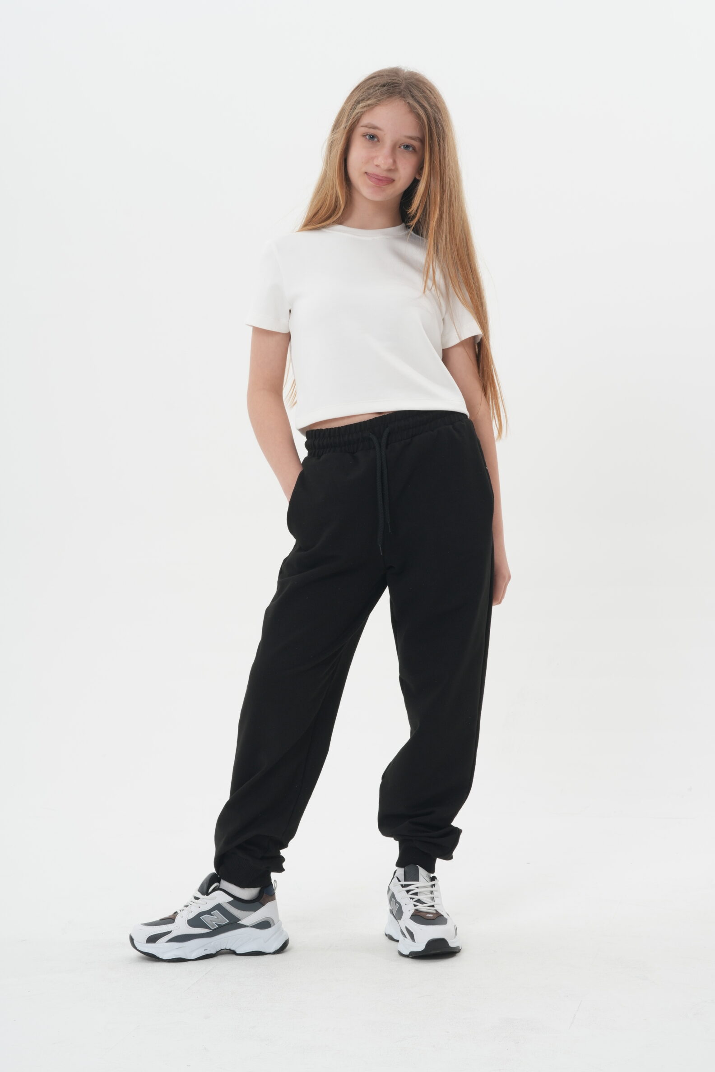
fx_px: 2085
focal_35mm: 70
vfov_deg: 28.8
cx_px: 358
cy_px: 536
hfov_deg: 19.5
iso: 200
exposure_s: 1/125
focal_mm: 70
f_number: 14
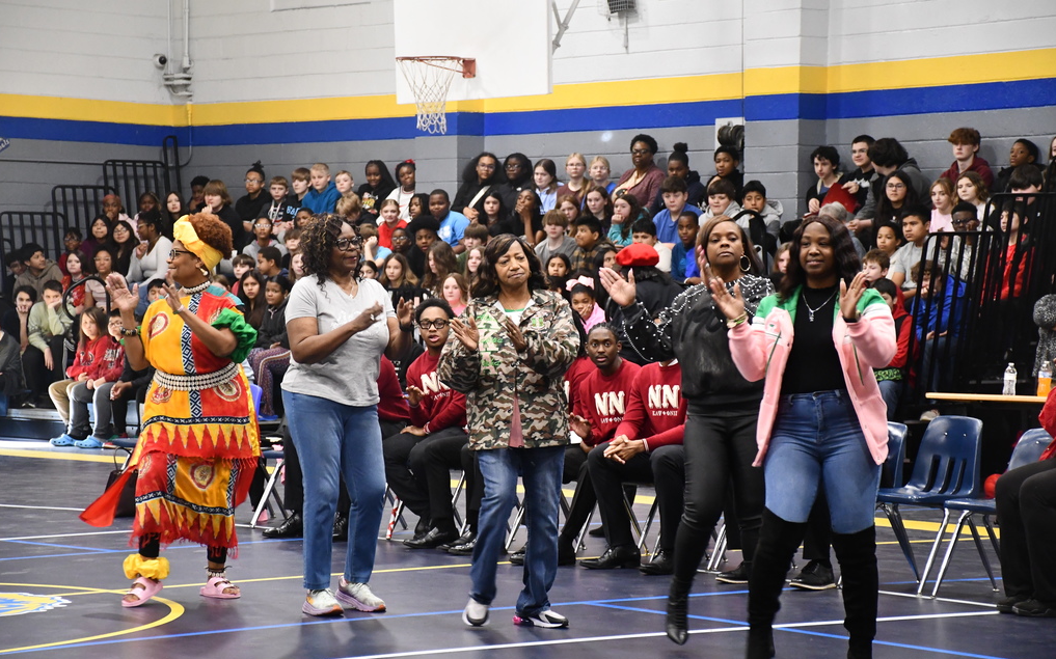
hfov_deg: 18.1
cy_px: 330
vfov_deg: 11.4
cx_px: 529
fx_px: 3309
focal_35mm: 115
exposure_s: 1/100
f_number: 5
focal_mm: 75
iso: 3200
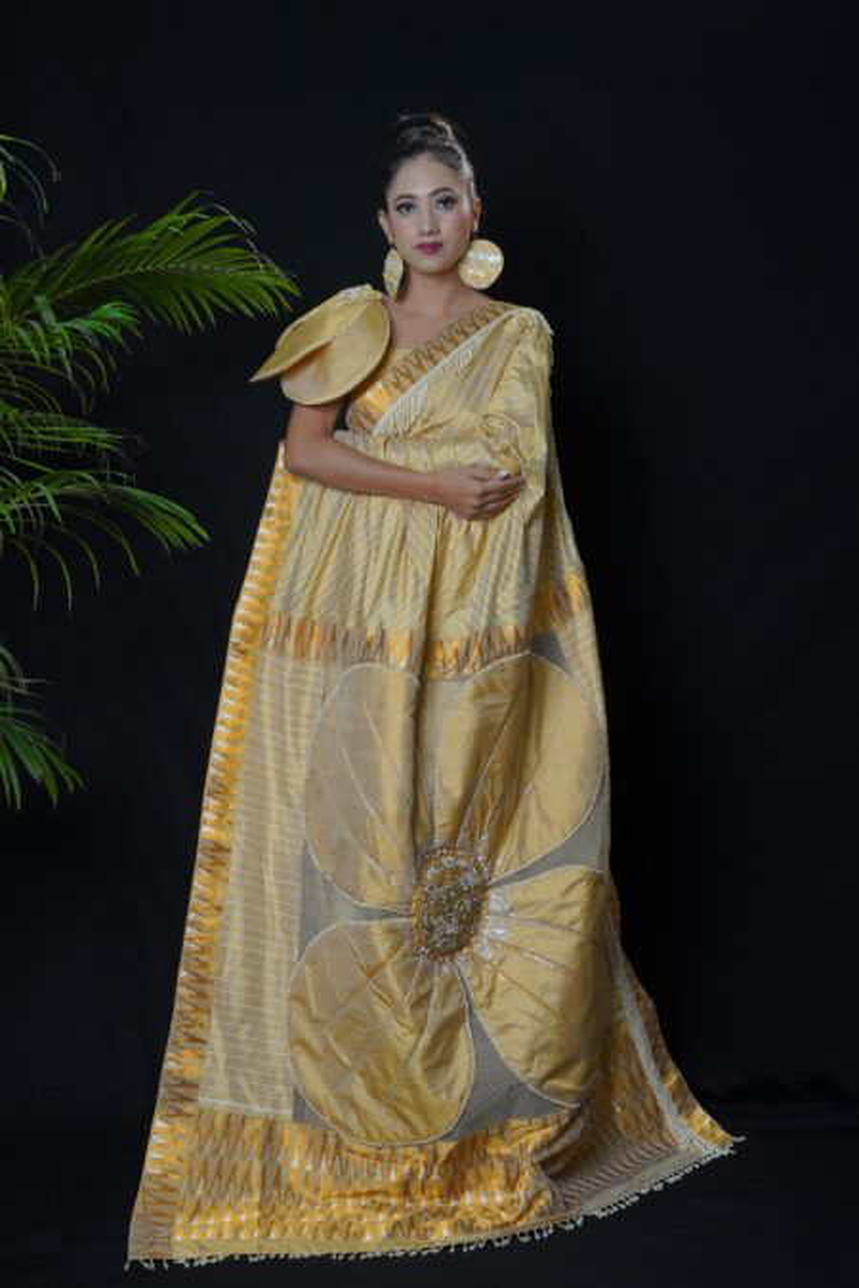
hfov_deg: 33.4
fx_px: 1432
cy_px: 644
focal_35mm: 40
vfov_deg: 48.5
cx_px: 430
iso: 320
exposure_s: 1/160
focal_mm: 40
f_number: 6.3
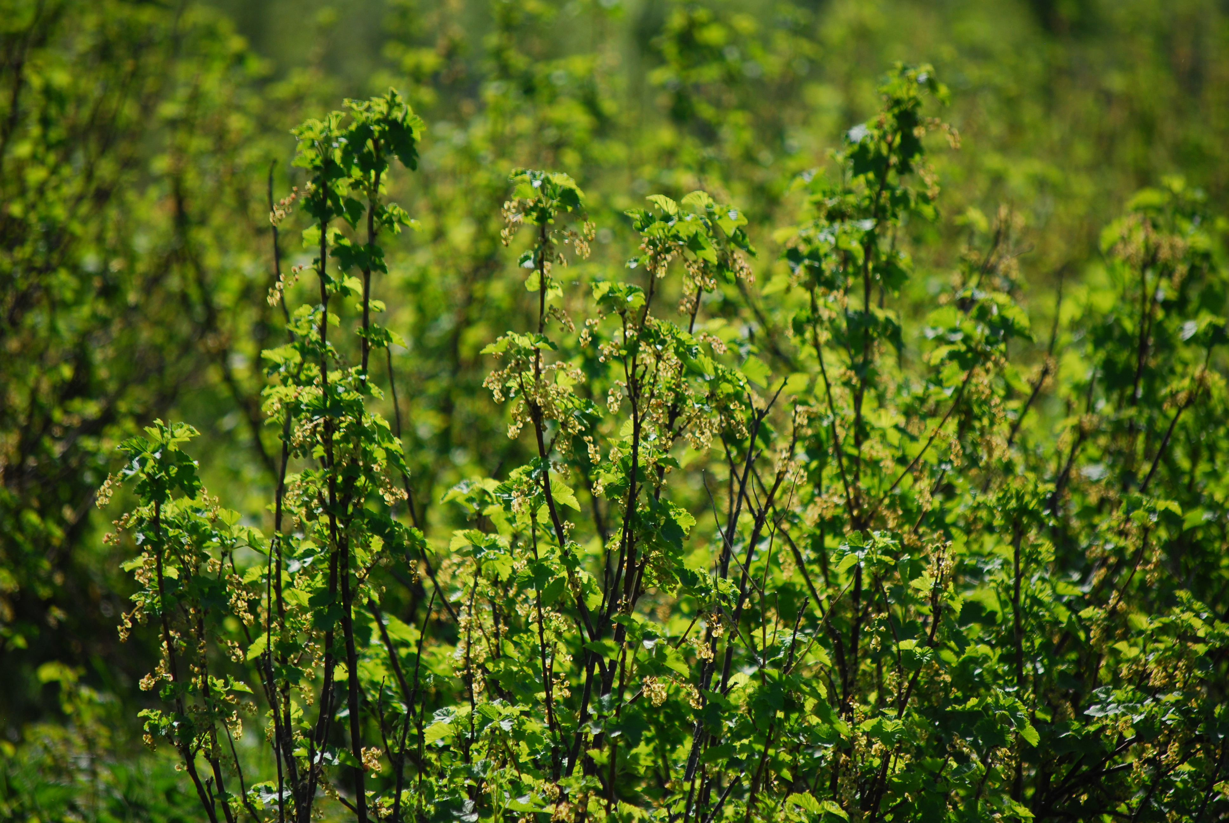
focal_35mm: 248
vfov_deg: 5.6
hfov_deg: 8.3
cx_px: 614
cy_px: 412
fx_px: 8459
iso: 200
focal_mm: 165
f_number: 7.1
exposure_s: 1/800
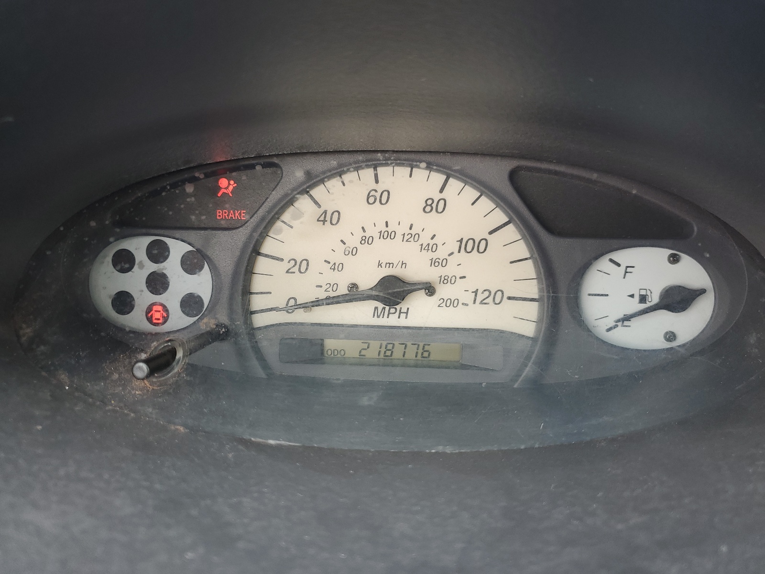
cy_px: 287
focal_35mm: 26
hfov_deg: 67.3
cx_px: 382
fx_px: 575
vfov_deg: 53.1
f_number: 1.5
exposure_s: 1/161
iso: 50
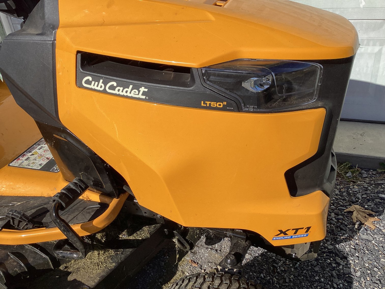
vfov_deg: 45.4
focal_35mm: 31
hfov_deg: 58.3
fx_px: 345
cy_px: 144
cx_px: 192
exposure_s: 1/2092
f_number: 2.4
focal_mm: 3.3
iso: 25
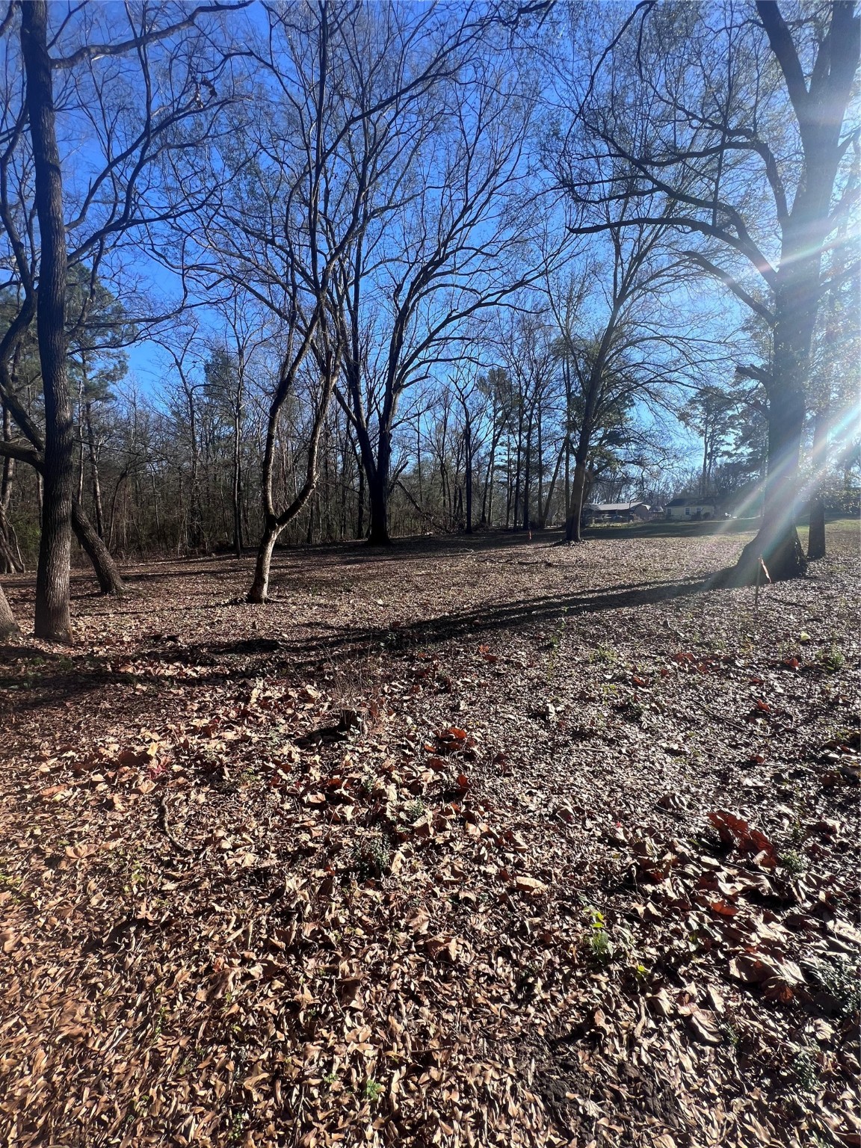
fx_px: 431
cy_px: 574
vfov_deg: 106.2
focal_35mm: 13
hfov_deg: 89.9
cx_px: 430
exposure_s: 1/602
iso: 32
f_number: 1.8
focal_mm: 1.57
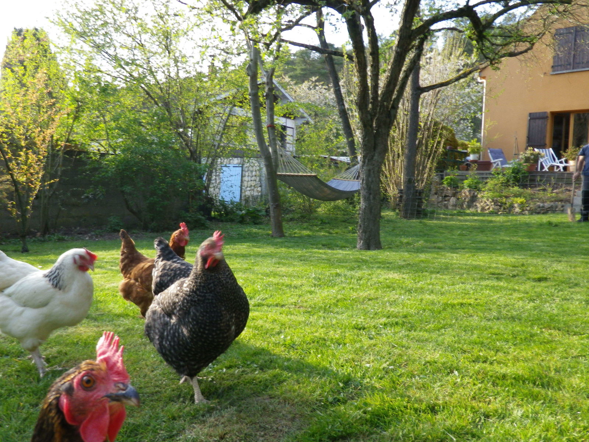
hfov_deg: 61.7
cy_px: 221
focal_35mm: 29
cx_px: 294
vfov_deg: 48.2
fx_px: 493
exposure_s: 1/60
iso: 80
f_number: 3.7
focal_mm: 5.2
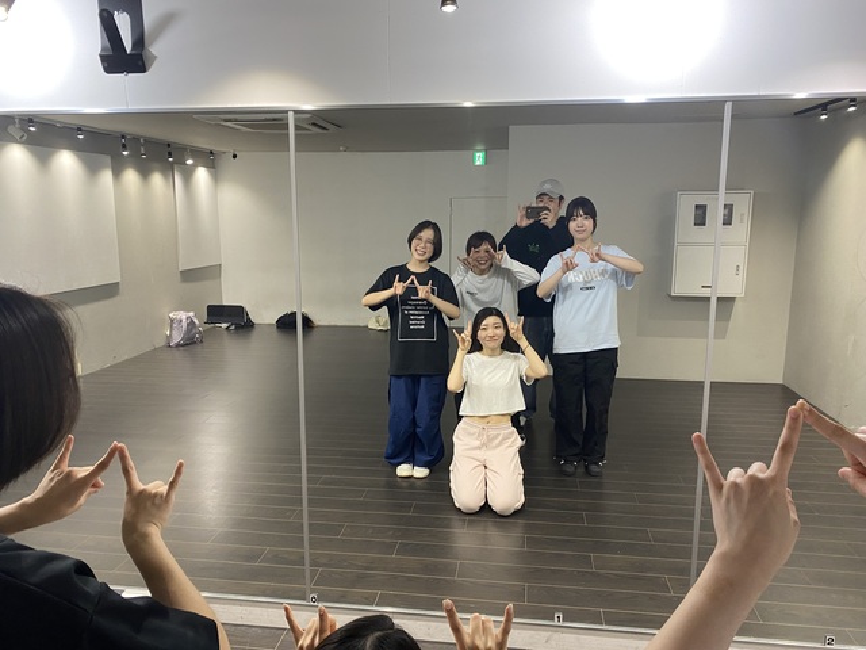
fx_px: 650
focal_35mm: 26
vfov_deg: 53.1
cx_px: 433
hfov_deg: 67.3
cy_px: 325
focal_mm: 4.25
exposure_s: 1/60
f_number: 1.8
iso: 125
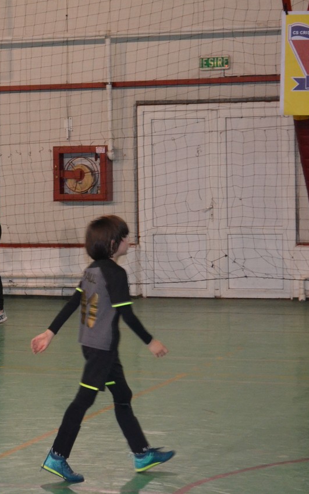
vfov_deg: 16.5
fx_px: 1707
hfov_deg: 10.2
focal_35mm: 127
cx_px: -42
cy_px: 246
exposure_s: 1/60
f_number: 5.6
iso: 2200
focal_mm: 55
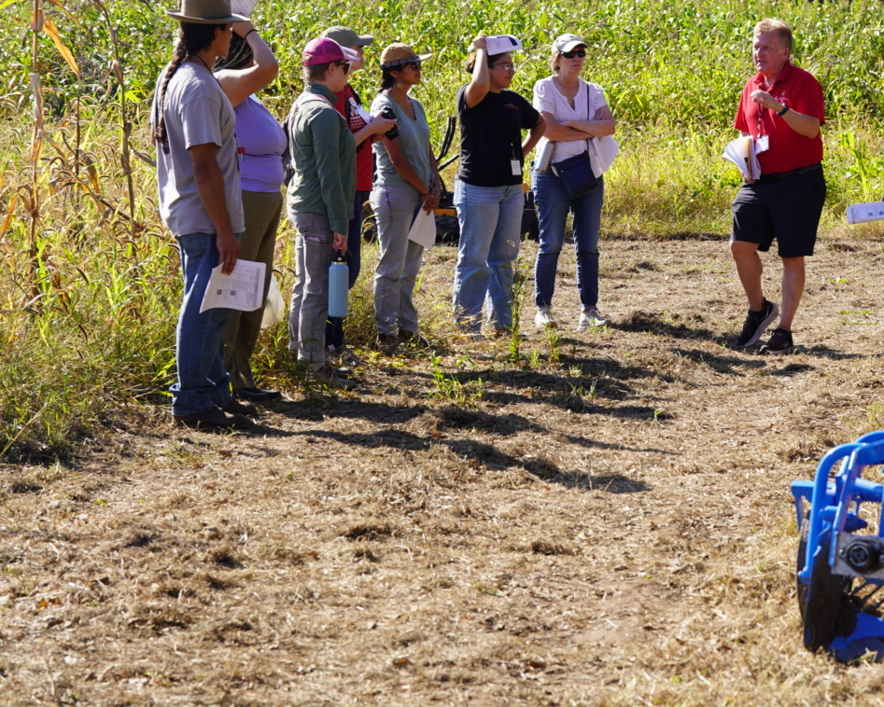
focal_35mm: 125
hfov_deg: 15.3
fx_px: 3271
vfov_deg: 12.3
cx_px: 733
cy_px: 246
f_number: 7.1
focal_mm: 78
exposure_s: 1/125
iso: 100
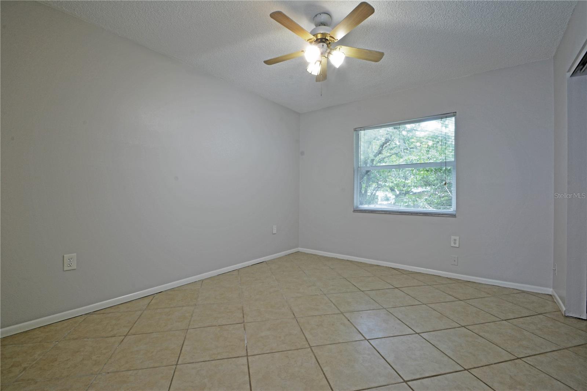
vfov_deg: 77.3
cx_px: 294
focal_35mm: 15
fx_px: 245
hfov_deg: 100.4
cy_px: 196
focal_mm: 10
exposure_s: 1.3
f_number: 16
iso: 160
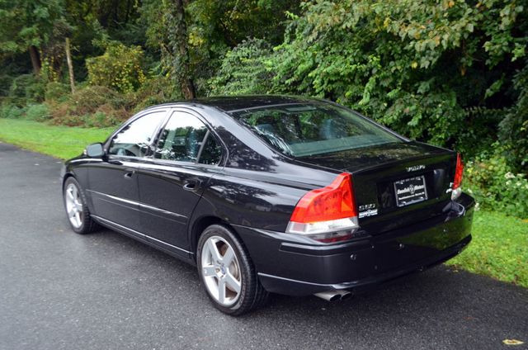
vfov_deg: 36.7
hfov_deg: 53.2
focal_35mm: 36
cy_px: 175
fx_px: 527
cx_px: 264
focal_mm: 24
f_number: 4.5
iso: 400
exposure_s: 1/80
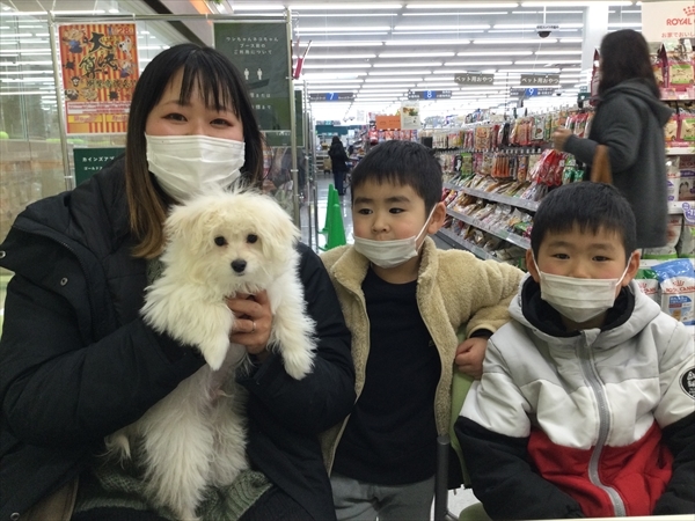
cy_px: 260
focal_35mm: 31
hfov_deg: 58.4
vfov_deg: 45.4
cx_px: 348
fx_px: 622
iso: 64
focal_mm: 3.3
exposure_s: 1/30
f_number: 2.4
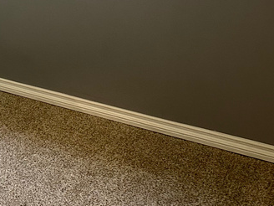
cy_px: -33
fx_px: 594
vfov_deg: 18.7
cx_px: -114
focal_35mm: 75
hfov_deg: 22.3
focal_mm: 6.86
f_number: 1.78
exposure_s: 1/60
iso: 250
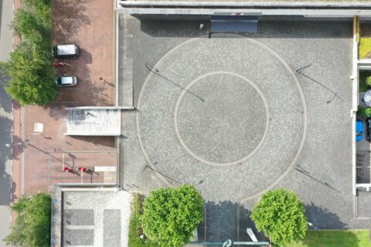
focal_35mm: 28
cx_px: 186
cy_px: 124
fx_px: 289
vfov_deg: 46.4
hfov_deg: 65.5
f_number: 4.5
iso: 100
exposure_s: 1/200
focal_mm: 10.26
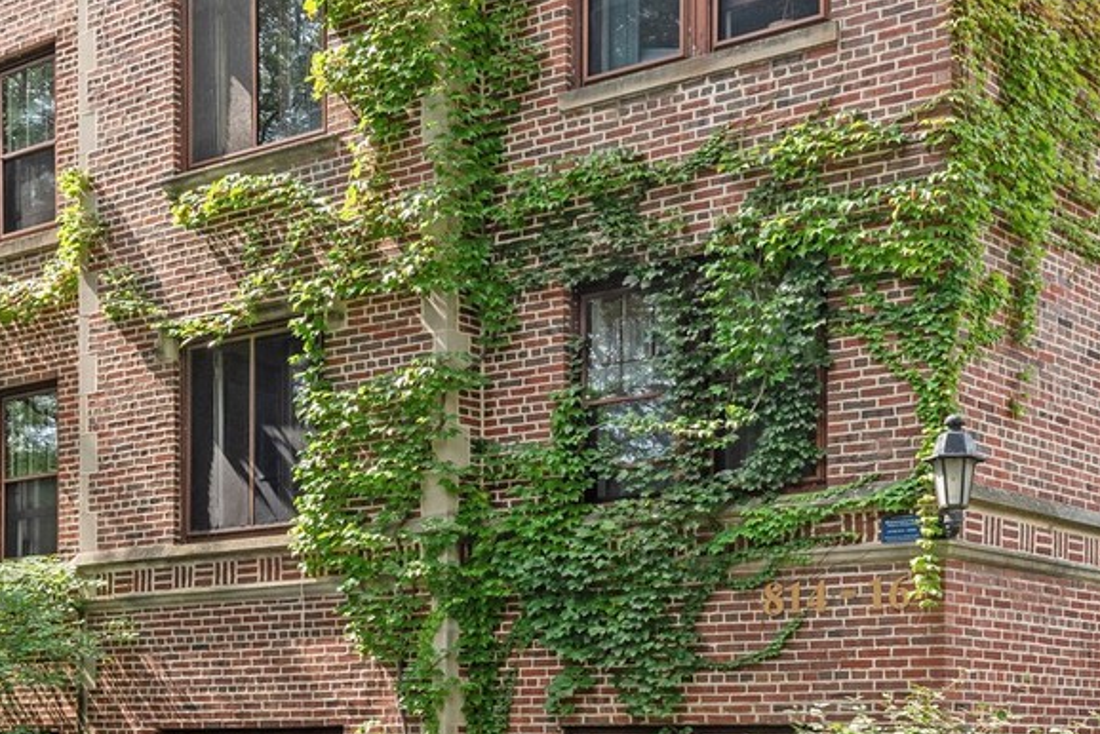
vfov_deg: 23.7
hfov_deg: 35.5
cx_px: 652
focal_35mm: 56
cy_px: 112
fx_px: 1712
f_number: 9
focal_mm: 20
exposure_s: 1/30
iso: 200
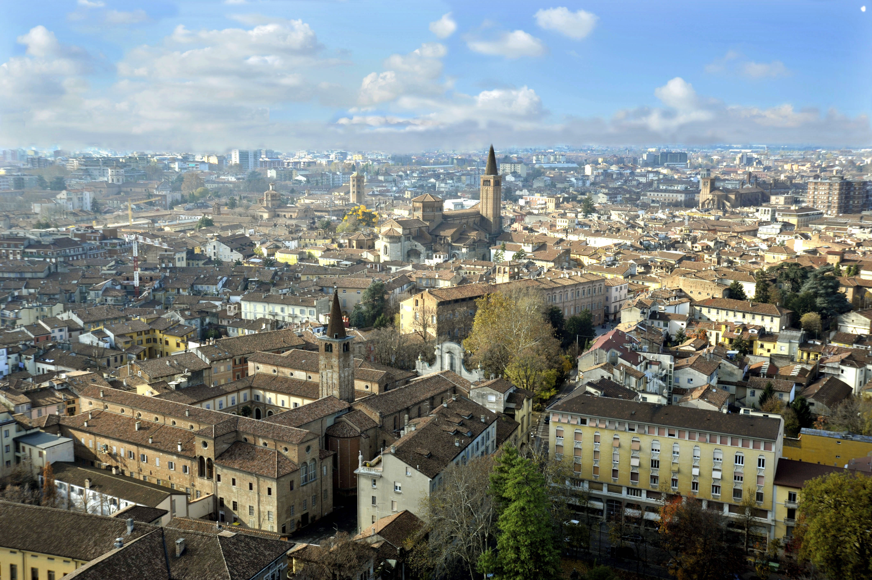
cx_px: 436
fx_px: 968
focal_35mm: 40
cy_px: 290
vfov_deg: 33.4
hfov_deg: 48.5
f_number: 10
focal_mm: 40
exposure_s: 1/320
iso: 320
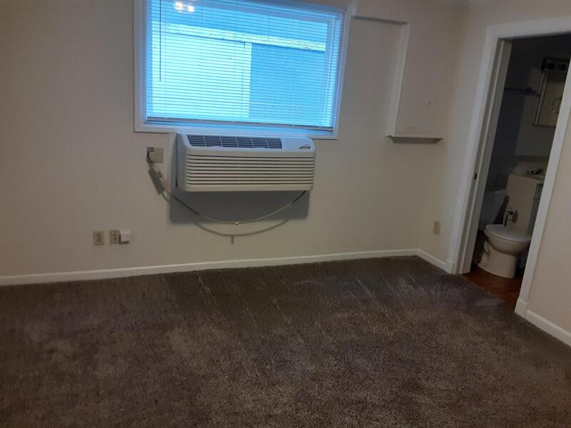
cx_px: 286
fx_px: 445
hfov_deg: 65.3
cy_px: 214
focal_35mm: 27
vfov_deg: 51.4
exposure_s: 1/40
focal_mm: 2.91
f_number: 1.9
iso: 250
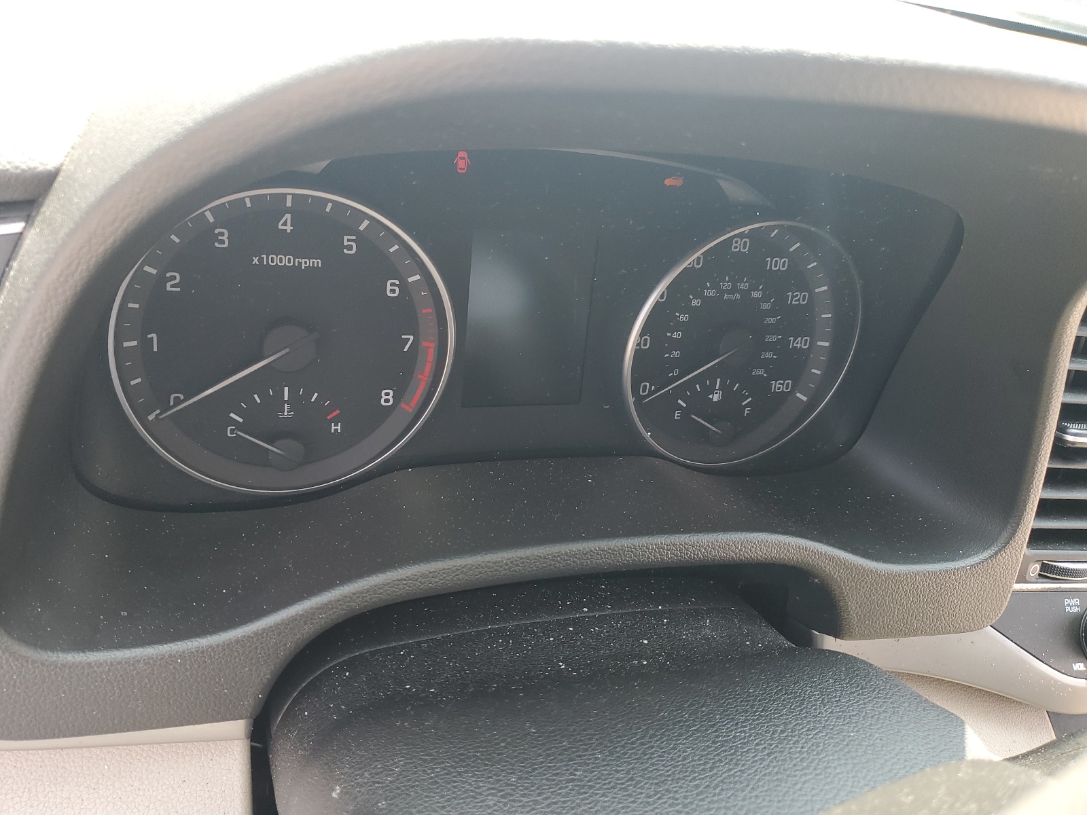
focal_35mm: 26
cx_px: 544
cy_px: 408
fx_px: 816
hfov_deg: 67.3
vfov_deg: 53.1
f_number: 1.5
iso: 56
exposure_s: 1/120
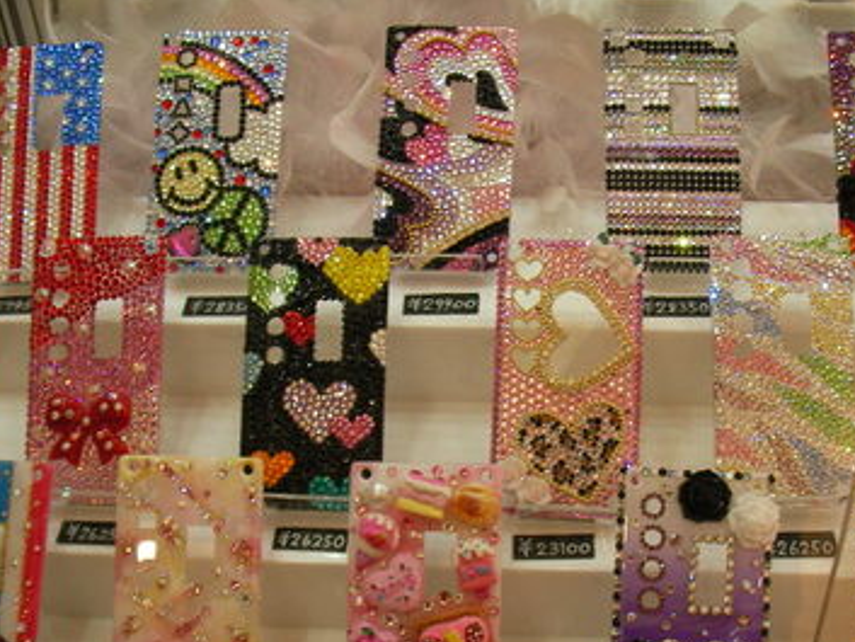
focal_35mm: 58
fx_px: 1433
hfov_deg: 33.2
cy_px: 372
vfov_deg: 25.2
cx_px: 487
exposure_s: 1/12.2
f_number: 3.5
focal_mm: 6.3
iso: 100
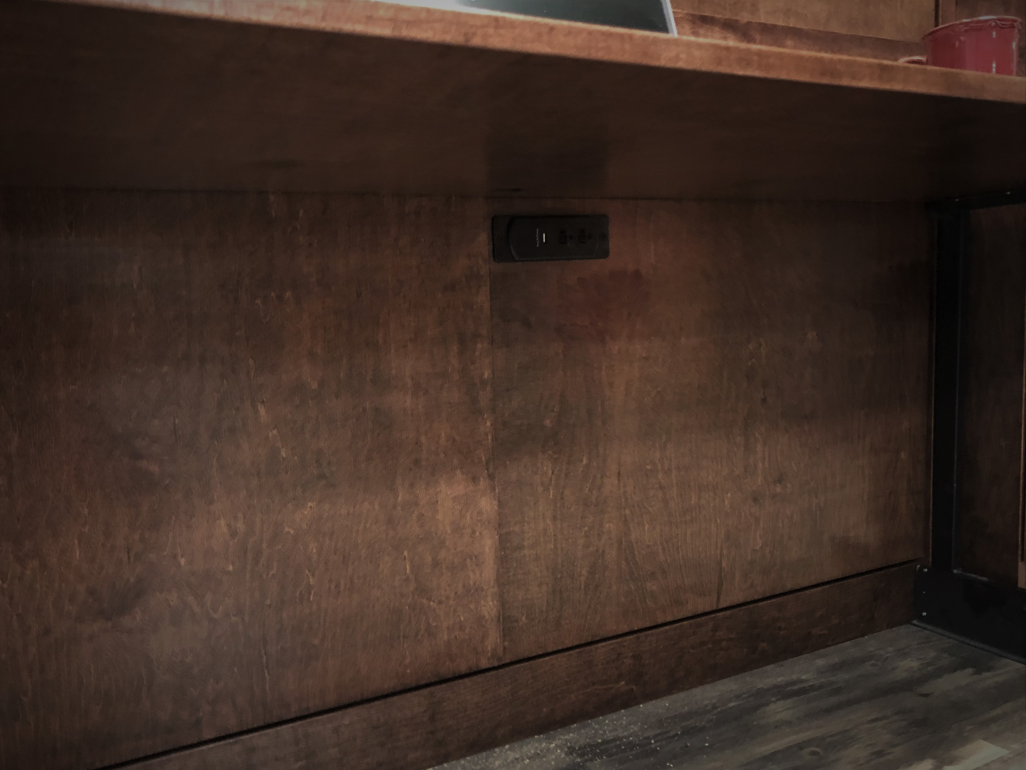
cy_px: 385
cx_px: 513
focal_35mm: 28
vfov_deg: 49.7
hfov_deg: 63.4
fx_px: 830
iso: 125
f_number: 1.8
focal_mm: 3.99
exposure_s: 1/4
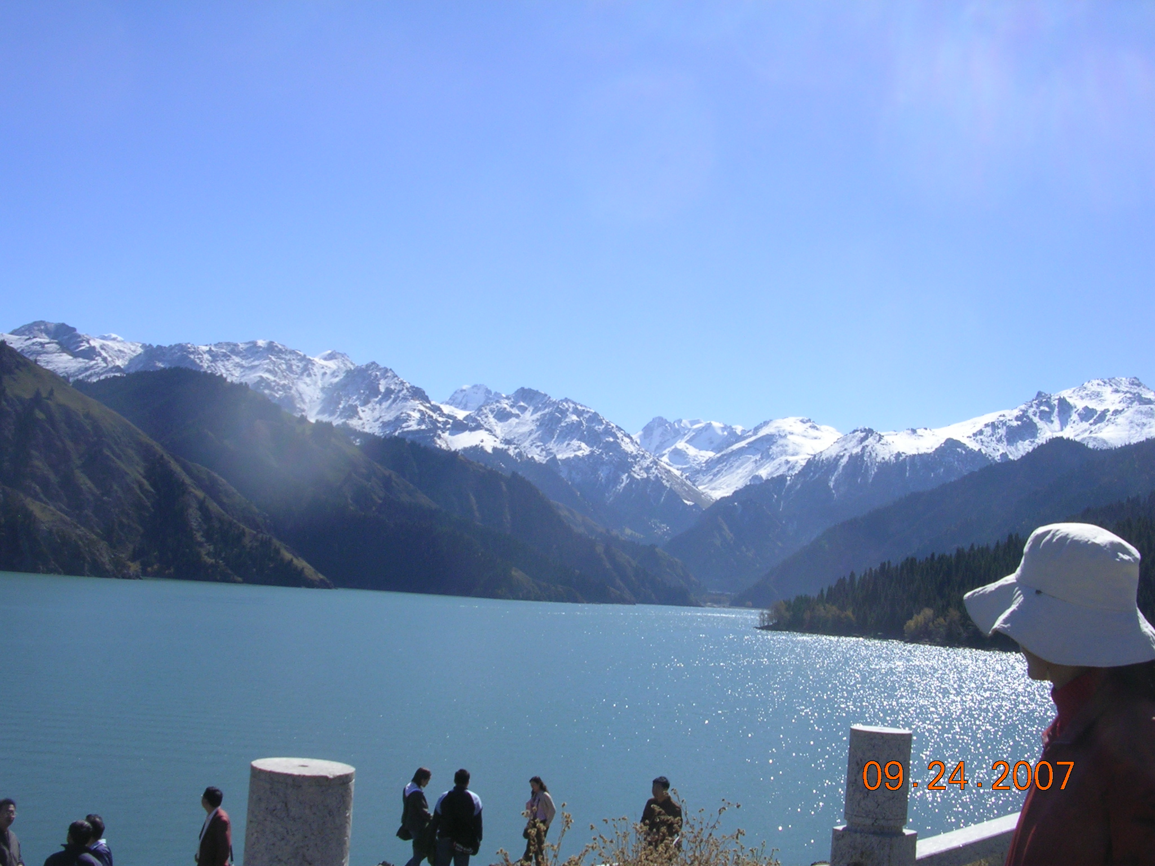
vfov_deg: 37.7
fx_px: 1268
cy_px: 433
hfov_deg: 49.0
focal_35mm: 38
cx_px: 578
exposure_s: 1/396
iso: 50
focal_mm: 5.8
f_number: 5.6
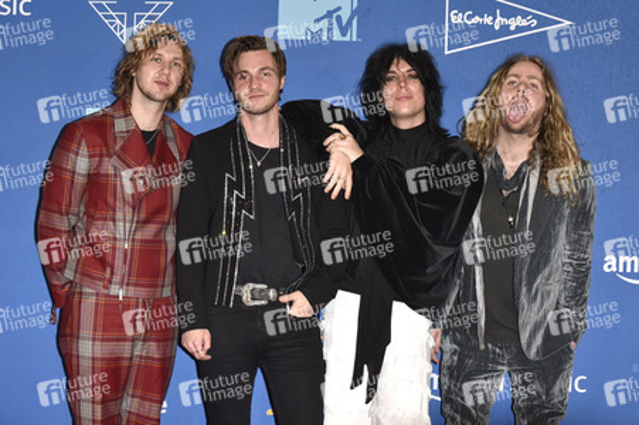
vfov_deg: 6.9
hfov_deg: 10.3
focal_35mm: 200
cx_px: 320
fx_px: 3547
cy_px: 212
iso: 1600
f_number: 6.3
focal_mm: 200
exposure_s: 1/250
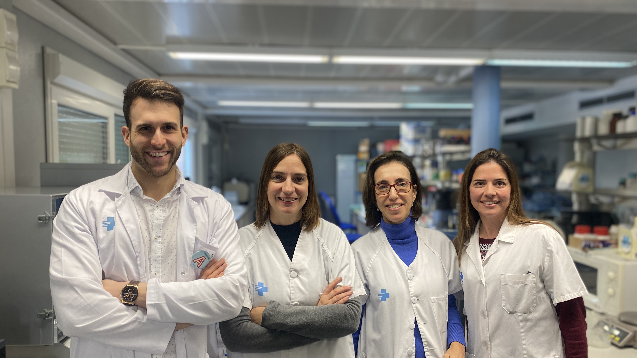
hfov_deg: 66.1
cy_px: 205
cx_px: 325
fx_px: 490
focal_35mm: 29
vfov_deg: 40.1
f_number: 1.8
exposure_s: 1/100
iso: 125
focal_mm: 4.25
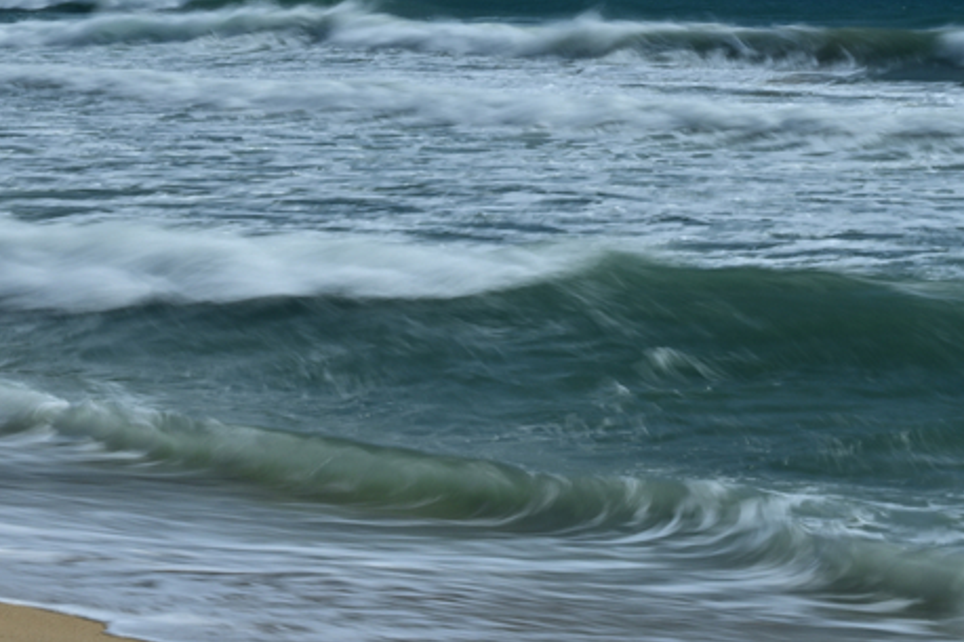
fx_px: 3721
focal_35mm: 139
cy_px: -65
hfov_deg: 14.7
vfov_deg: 9.8
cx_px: 160
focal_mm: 53
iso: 100
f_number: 18
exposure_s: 1/4
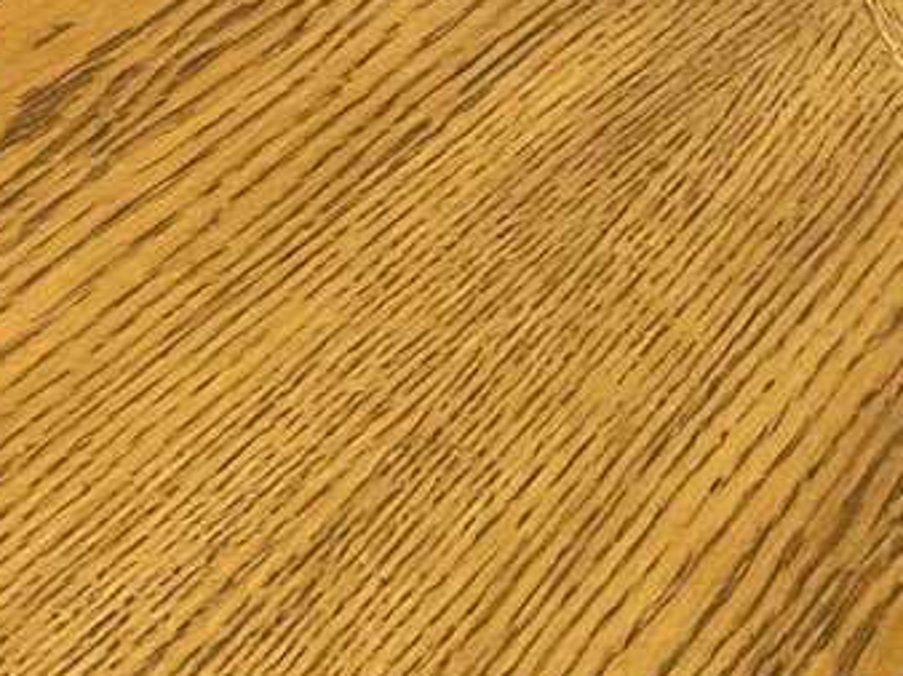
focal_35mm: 130
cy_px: 434
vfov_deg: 11.4
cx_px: 659
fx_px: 3389
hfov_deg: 15.1
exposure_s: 1/60
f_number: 1.8
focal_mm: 3
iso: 250
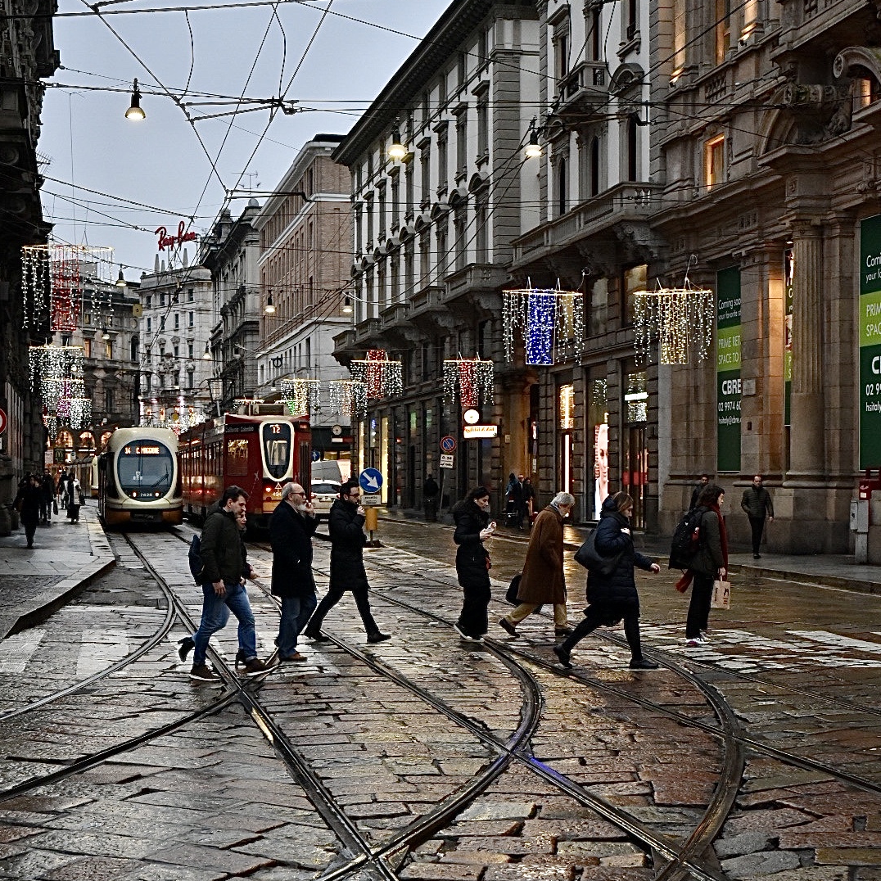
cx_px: 440
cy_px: 481
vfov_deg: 26.9
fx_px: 1843
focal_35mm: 64
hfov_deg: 26.9
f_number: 7.1
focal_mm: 50
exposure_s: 1/125
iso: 3200
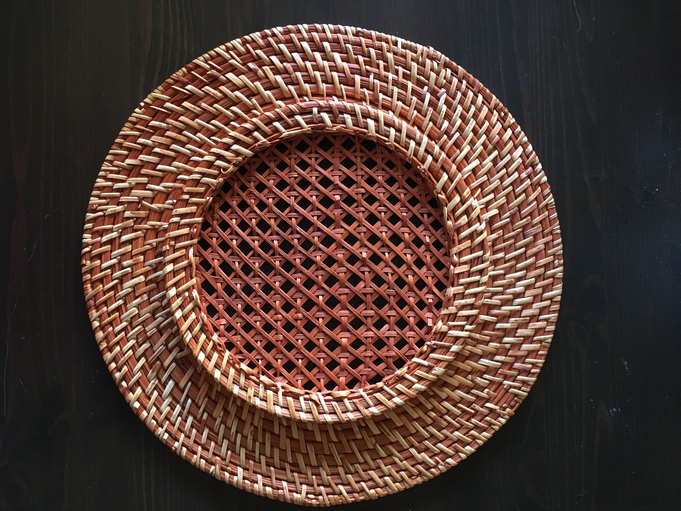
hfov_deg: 61.7
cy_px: 256
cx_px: 340
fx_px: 571
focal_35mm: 29
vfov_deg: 48.2
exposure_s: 1/25
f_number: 2.2
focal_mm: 4.15
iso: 200
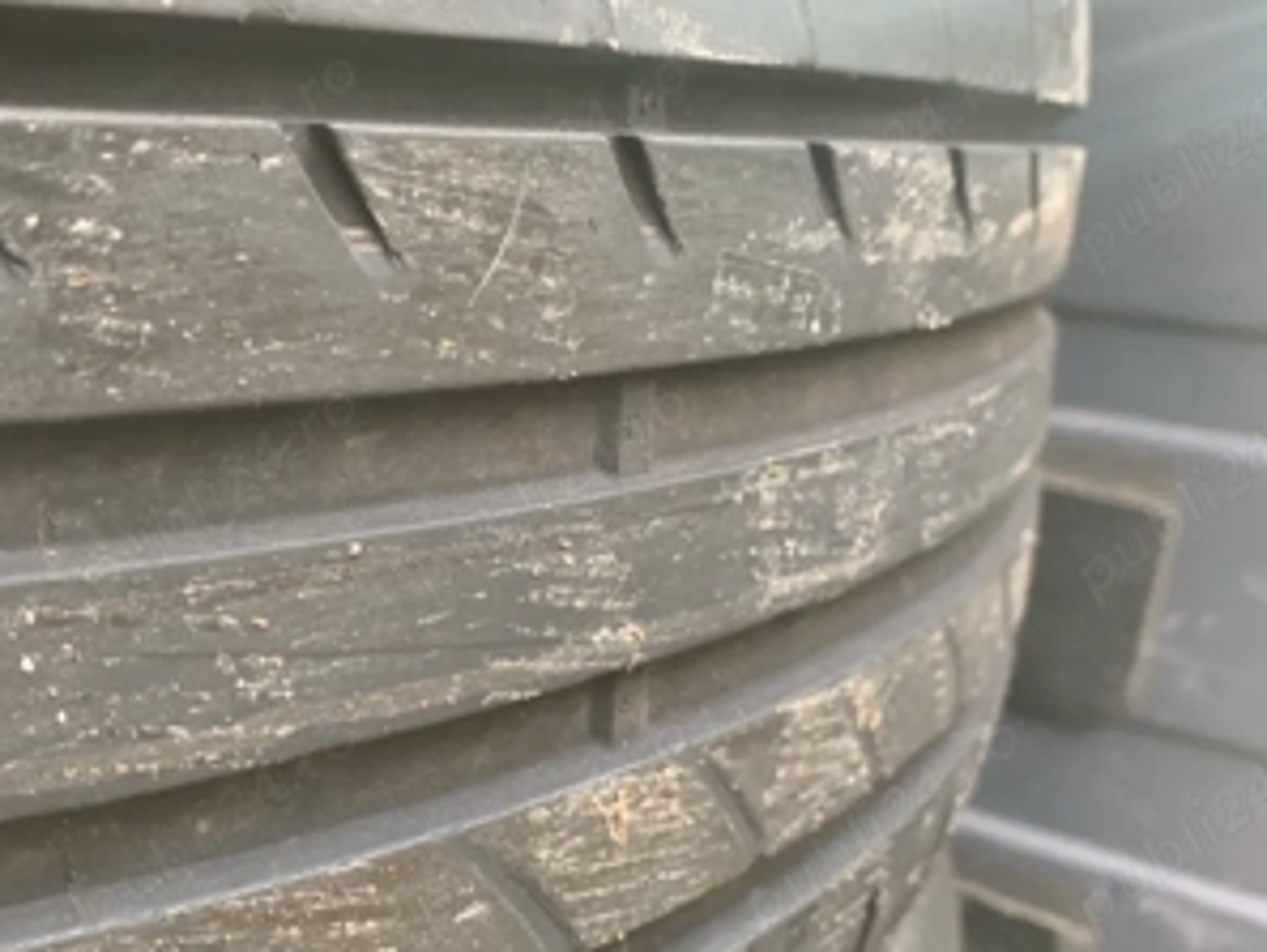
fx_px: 1282
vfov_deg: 40.6
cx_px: 636
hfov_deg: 52.6
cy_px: 542
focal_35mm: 35
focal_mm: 4.25
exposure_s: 1/121
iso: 100
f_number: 1.8
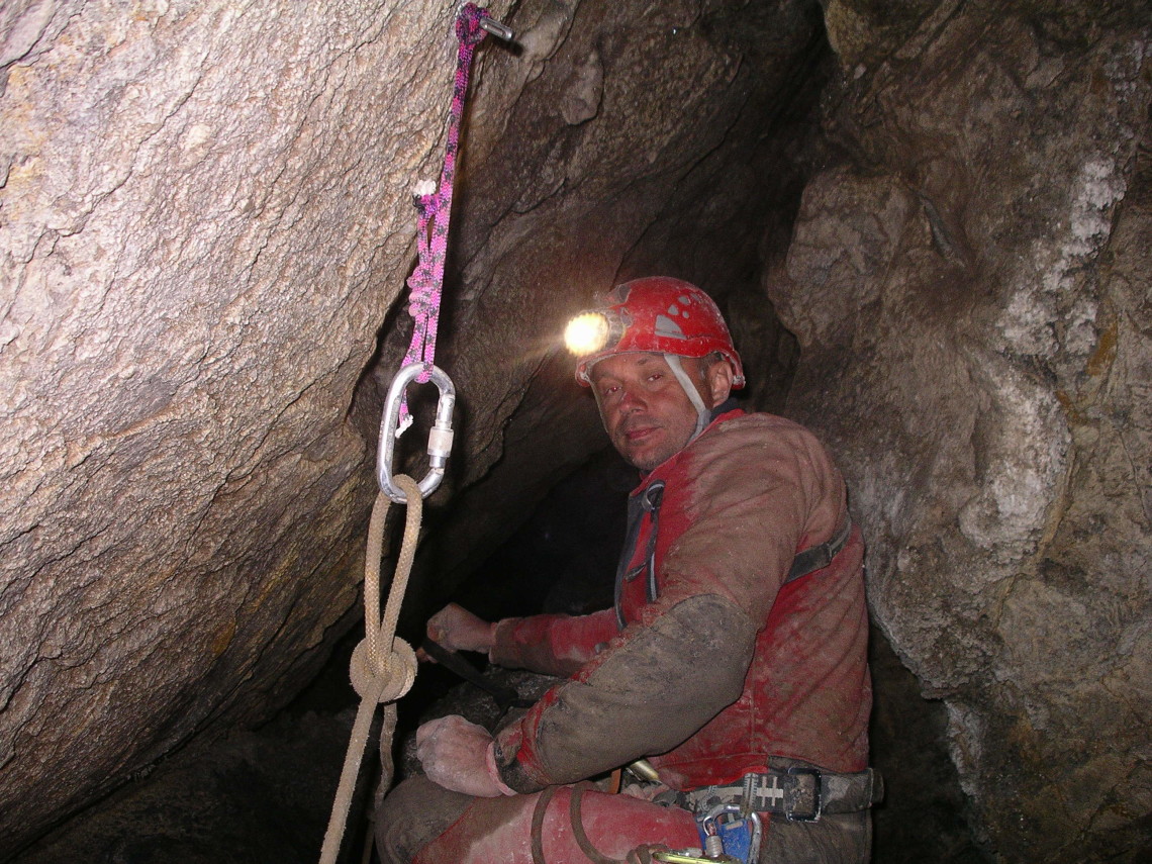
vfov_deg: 38.7
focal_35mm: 37
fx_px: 1231
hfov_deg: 50.1
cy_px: 432
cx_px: 576
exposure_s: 1/40
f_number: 2.8
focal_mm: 7.8
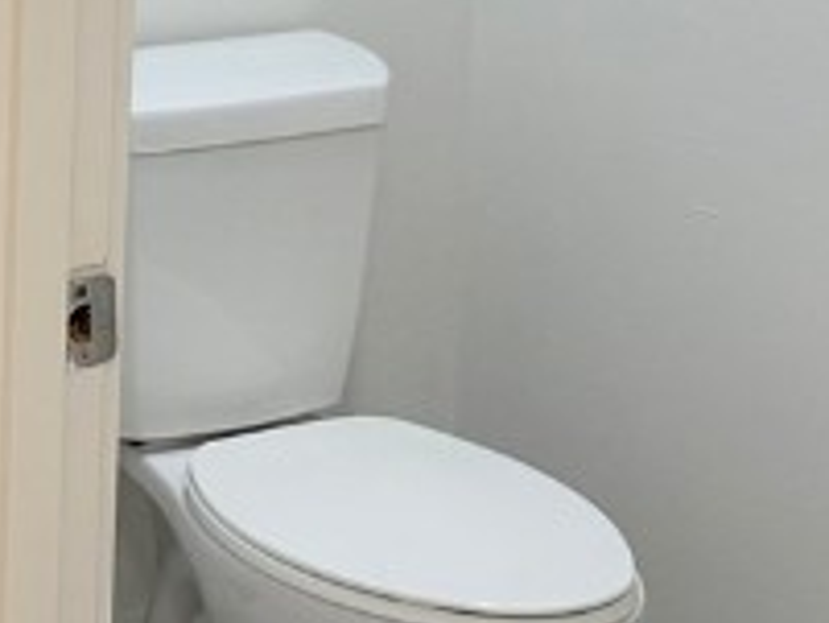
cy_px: -33
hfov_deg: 15.7
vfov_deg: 12.0
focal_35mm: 122
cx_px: -74
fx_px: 2923
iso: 125
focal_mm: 6.76
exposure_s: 1/60
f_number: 1.78
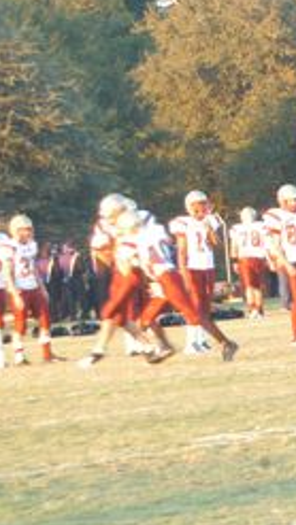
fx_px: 3975
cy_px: 338
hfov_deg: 4.2
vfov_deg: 7.6
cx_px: 628
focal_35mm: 285
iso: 1000
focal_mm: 70
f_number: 7.1
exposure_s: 1/80
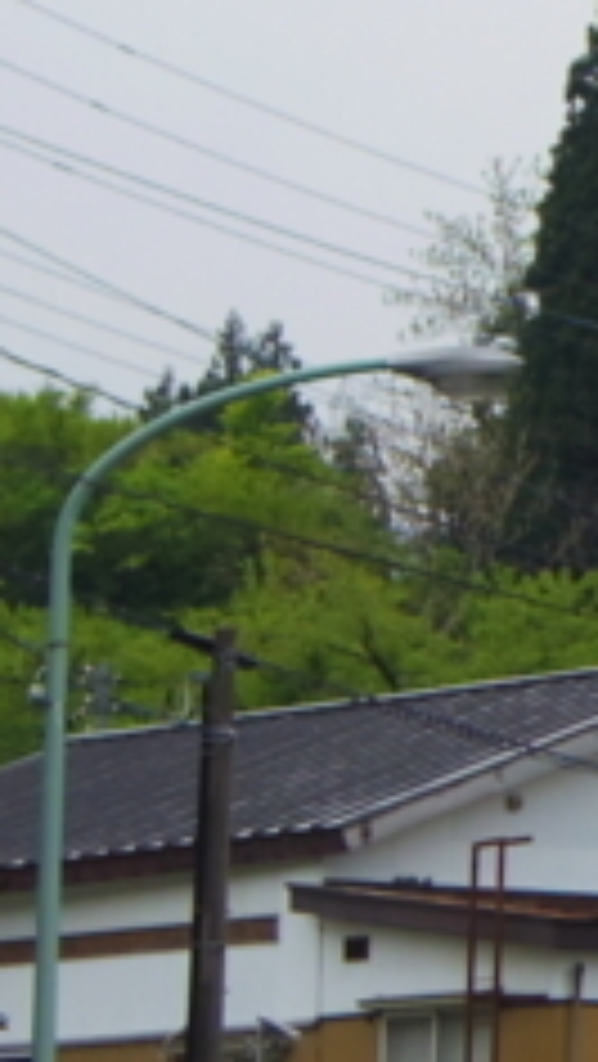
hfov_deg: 5.1
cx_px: 1978
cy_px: 338
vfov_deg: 9.7
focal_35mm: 222
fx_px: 6249
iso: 125
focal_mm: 8.5
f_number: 3.2
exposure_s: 1/800
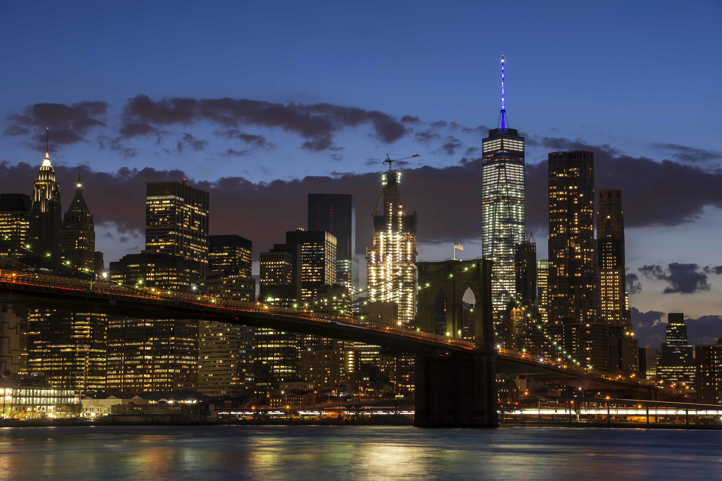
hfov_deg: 29.2
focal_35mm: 69
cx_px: 361
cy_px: 240
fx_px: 1384
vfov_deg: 19.7
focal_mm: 46
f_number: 6.3
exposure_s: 6
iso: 100
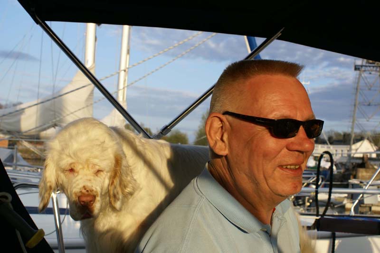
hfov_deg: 37.9
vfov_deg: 25.7
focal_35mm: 52
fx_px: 554
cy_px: 126
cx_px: 190
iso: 100
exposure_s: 1/100
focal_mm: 35
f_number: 9
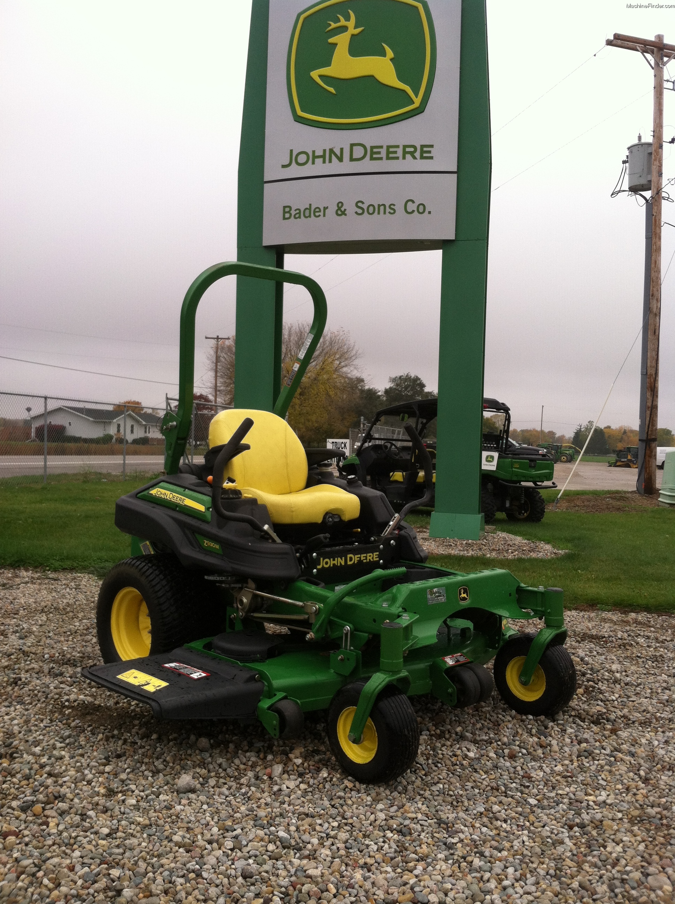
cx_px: 338
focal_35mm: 35
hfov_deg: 40.6
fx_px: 912
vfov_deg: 52.7
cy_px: 452
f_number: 2.8
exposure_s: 1/435
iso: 80
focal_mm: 3.85
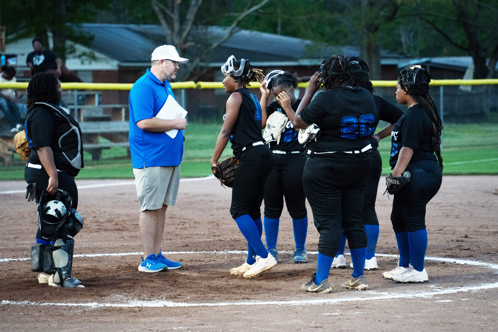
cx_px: 260
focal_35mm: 177
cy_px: 170
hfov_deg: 11.6
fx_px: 2448
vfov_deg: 7.8
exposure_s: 1/1000
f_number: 5.6
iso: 4000
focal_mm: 158
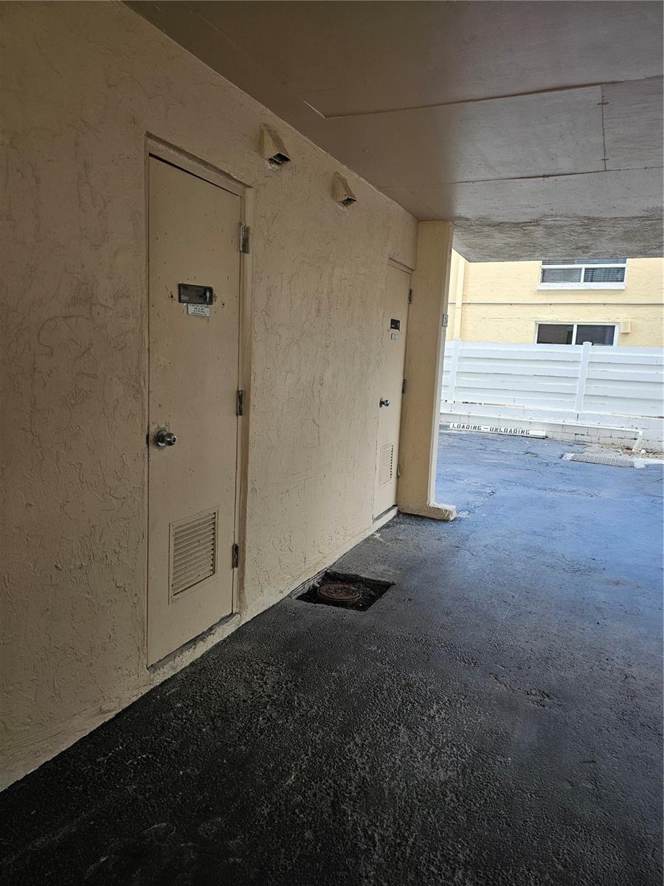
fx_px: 588
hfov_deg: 58.9
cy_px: 443
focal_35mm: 23
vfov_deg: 73.9
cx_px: 332
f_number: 1.7
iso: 50
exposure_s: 1/180
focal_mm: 6.3
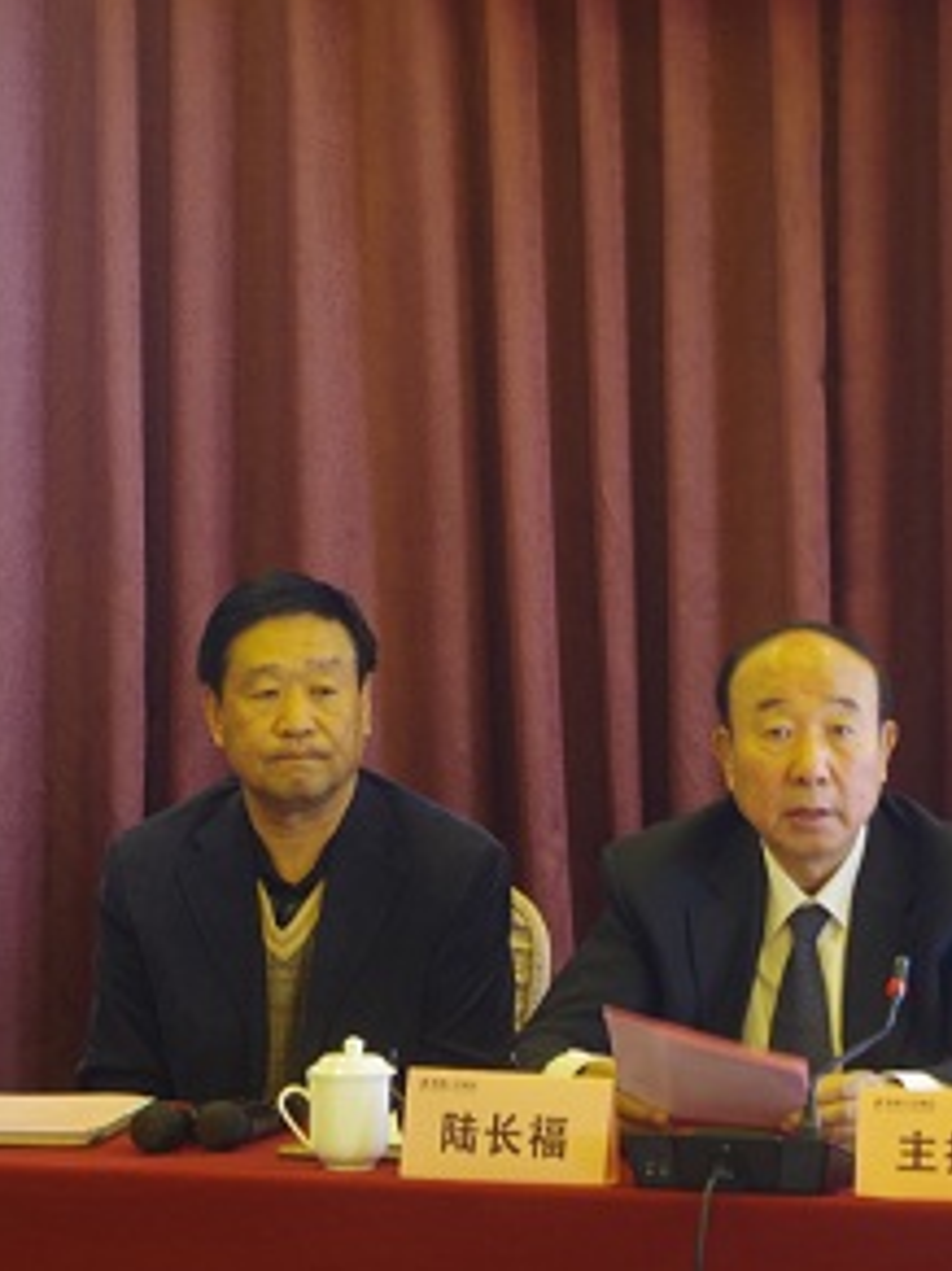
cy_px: 587
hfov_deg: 9.9
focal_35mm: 150
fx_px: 5504
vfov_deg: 13.2
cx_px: 507
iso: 400
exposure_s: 1/5
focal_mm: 55
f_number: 5.6
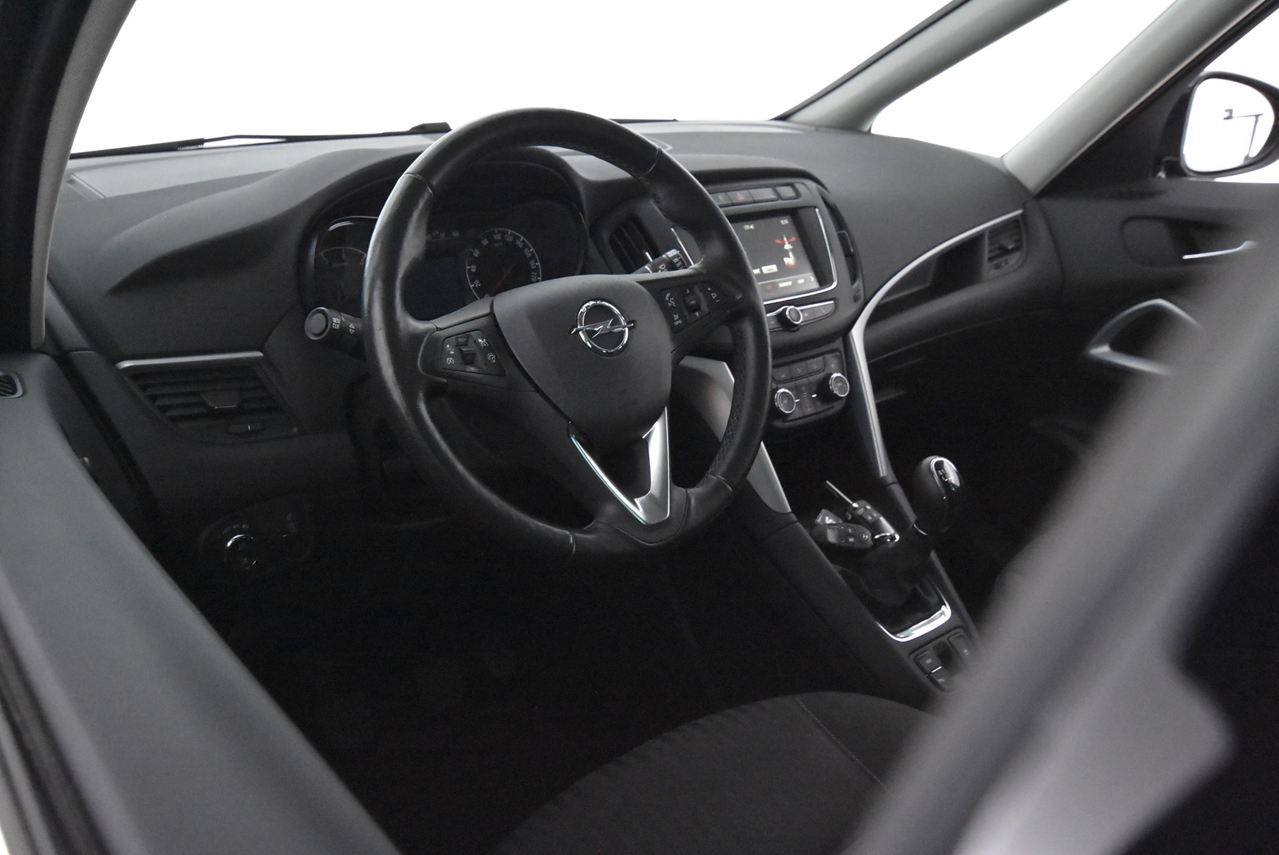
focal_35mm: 30
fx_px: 1067
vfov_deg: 43.7
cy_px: 428
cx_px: 640
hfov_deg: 61.9
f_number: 5.6
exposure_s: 1/60
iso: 10000
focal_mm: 20
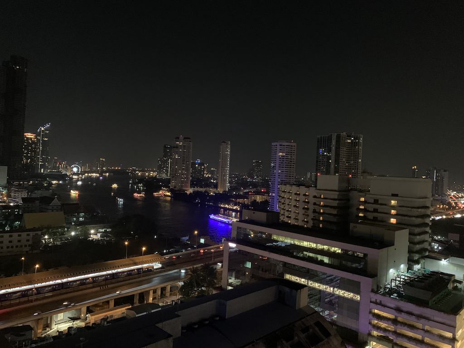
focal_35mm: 26
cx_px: 232
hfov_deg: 67.3
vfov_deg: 53.1
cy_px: 174
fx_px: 349
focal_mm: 4.25
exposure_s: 1/15
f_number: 1.8
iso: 1000
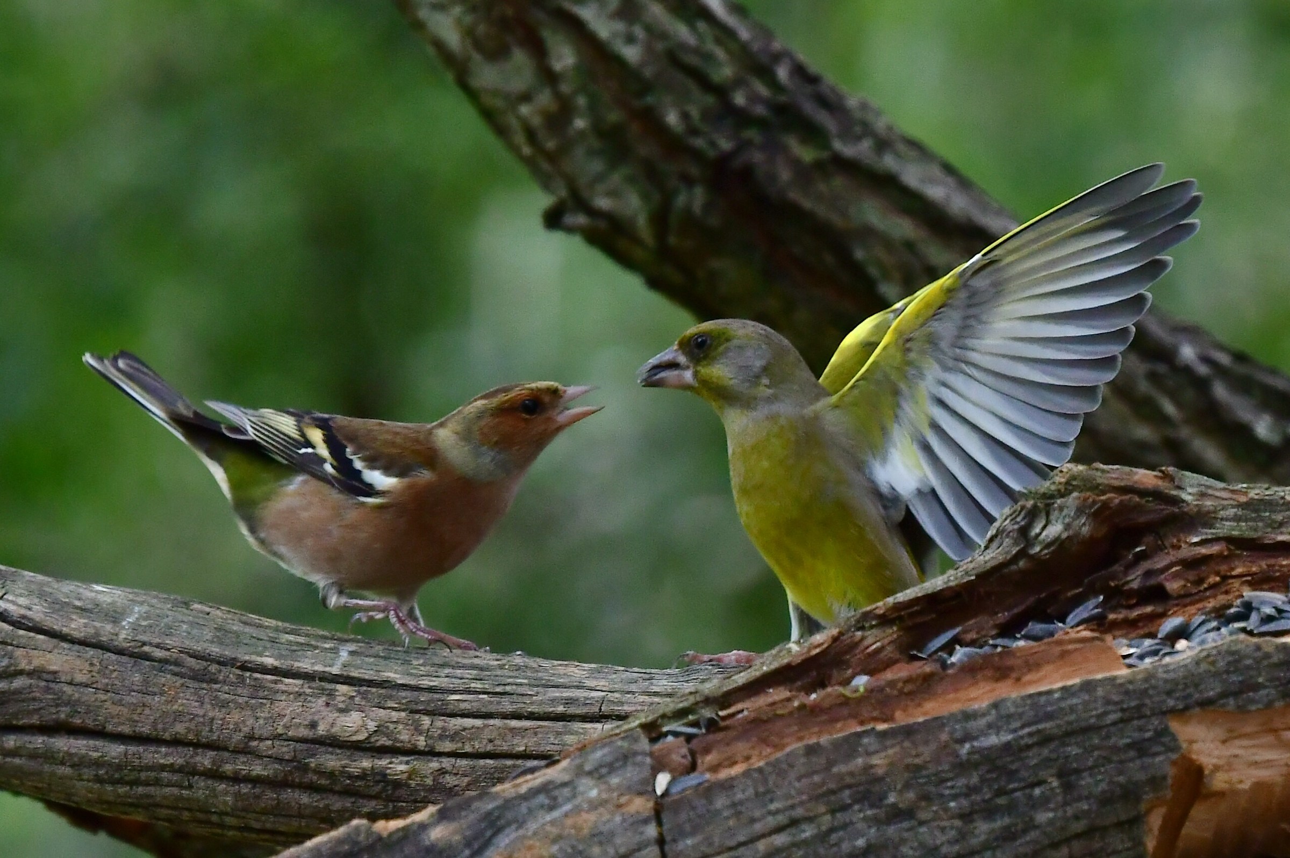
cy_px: 429
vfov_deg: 4.2
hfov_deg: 6.2
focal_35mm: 330
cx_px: 645
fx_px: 11817
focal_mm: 220
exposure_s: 1/1000
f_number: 6.3
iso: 800
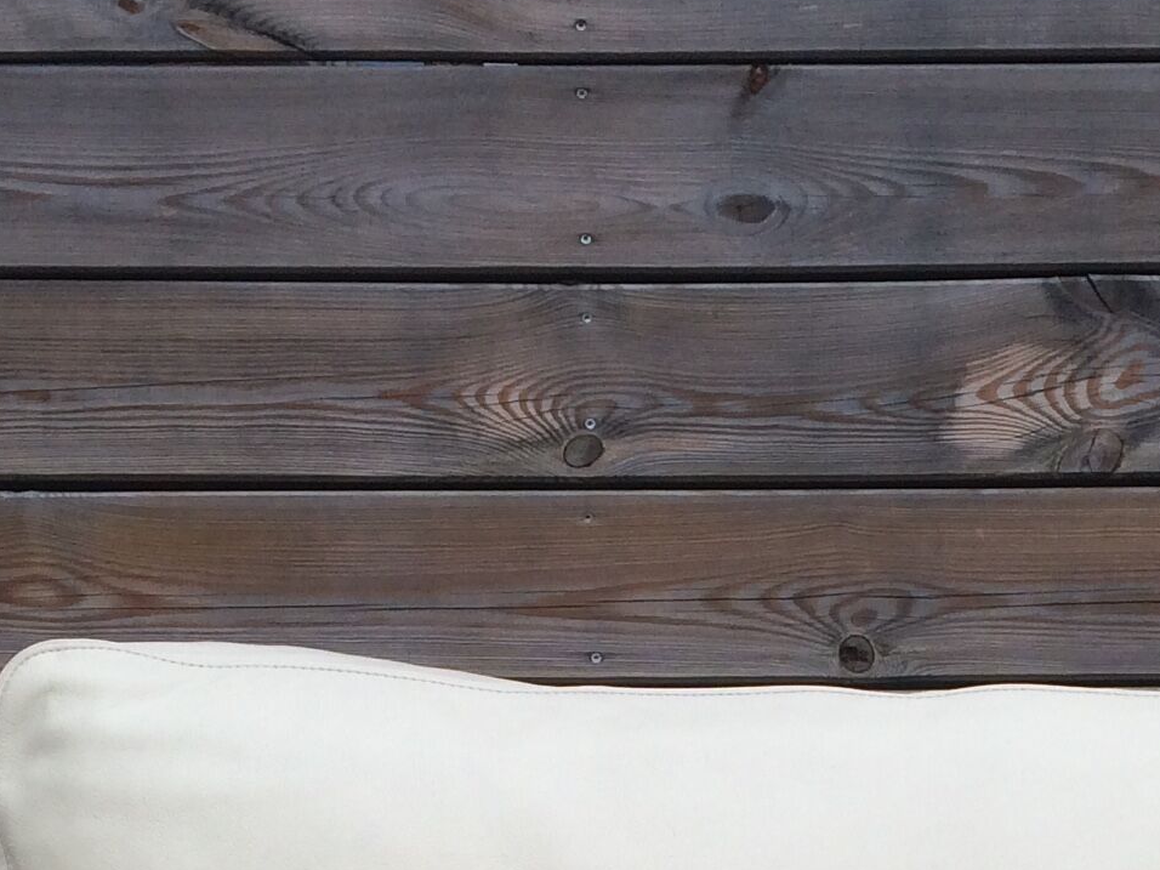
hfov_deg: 19.6
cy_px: 1467
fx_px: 3318
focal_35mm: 99
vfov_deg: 13.7
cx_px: 926
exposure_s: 1/195
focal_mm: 4.15
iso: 32
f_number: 2.2
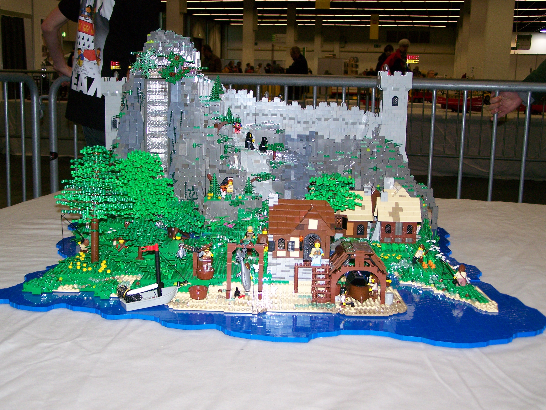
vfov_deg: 30.3
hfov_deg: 39.6
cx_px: 273
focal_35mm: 48
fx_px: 758
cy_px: 205
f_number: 3
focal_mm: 8
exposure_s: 1/60
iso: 160
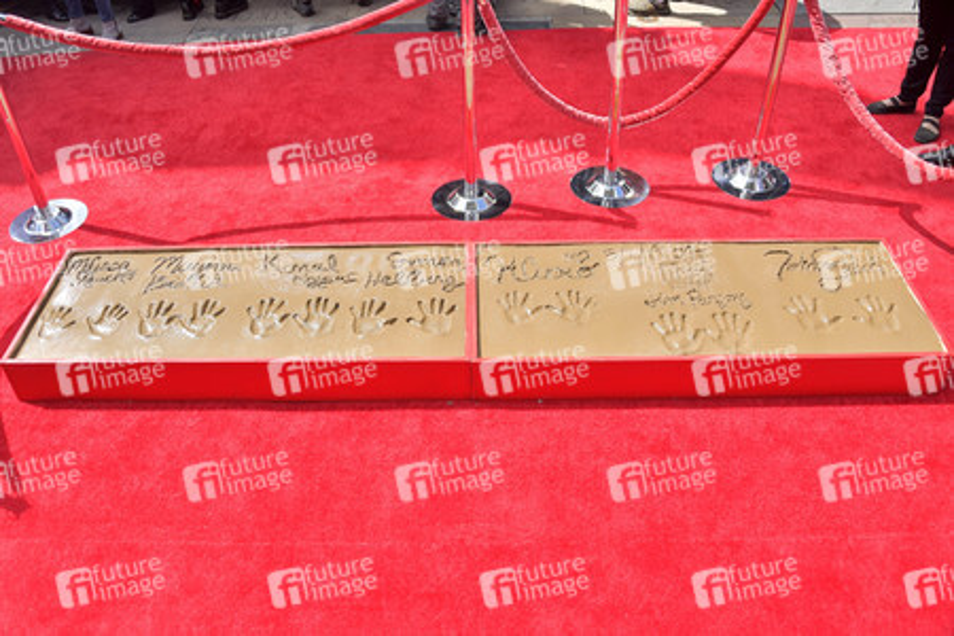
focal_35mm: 28
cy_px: 318
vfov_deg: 46.4
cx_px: 477
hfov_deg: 65.5
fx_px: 742
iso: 100
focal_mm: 28
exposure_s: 1/250
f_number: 3.5
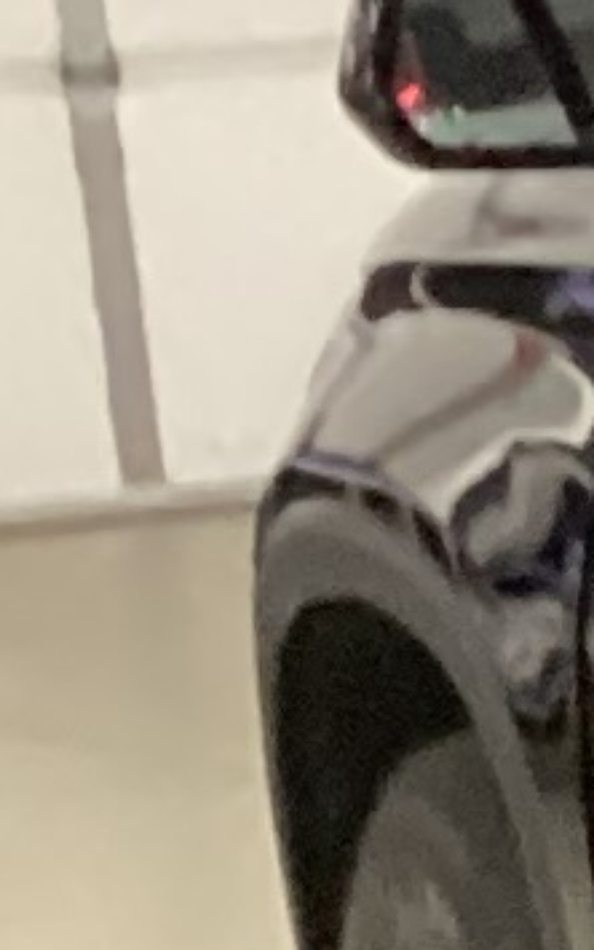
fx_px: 7819
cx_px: 4228
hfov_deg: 3.5
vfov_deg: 6.9
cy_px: 1132
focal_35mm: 302
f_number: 2.4
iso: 400
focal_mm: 3.3
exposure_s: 1/30
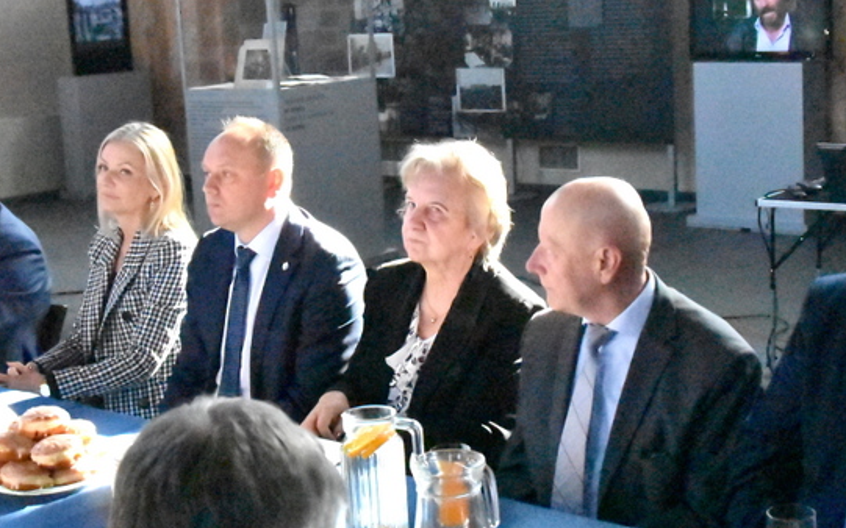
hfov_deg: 33.5
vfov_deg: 21.3
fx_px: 1406
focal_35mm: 61
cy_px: 259
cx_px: 450
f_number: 3.5
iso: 25600
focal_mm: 18
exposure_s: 1/4000
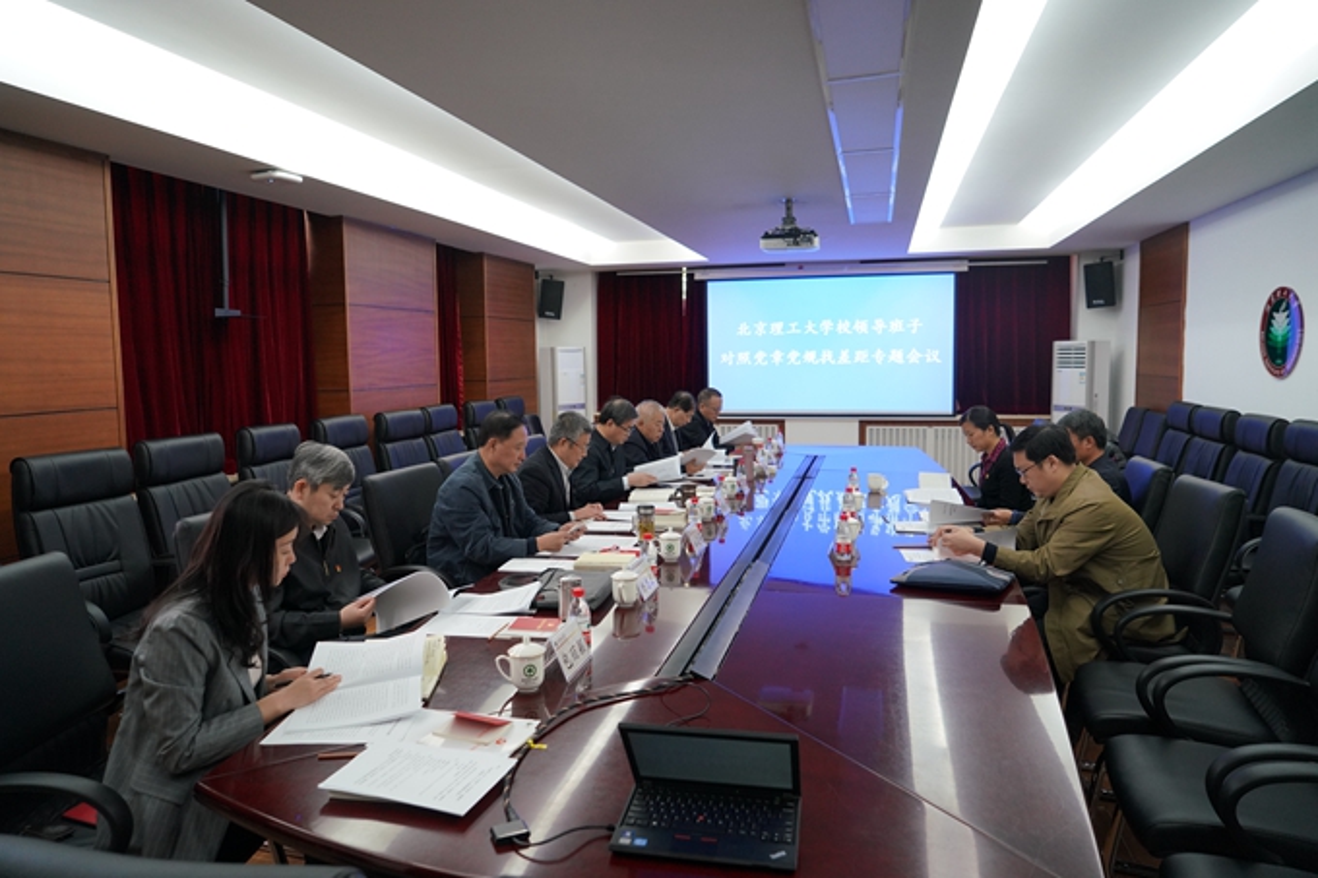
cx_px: 659
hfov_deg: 73.8
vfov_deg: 53.1
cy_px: 439
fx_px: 878
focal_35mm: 24
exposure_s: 1/160
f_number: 4
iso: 2000
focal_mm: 24
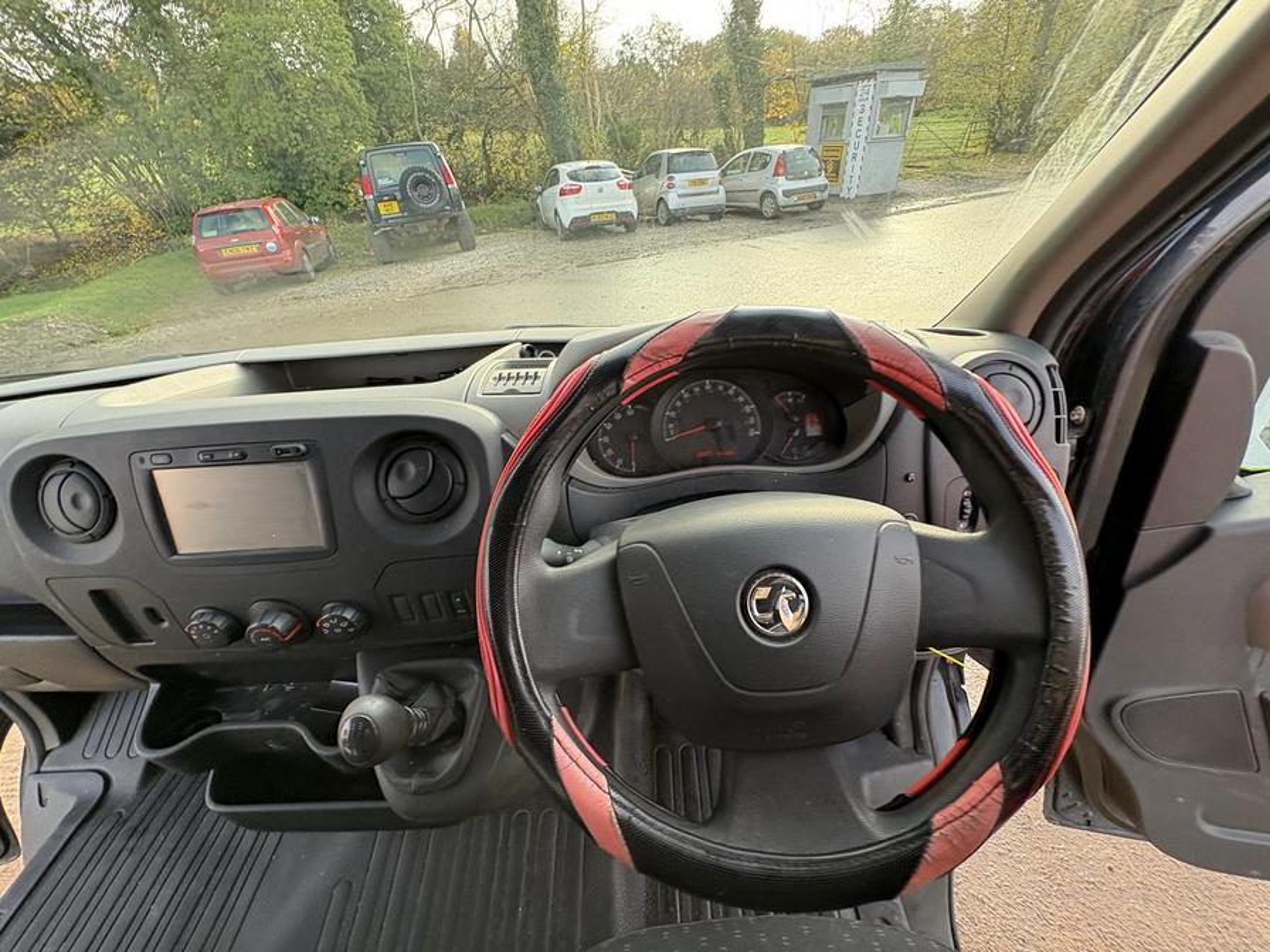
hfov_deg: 102.1
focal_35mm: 14
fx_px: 514
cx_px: 635
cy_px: 476
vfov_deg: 85.7
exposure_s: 1/99
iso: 125
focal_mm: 2.22
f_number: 2.2
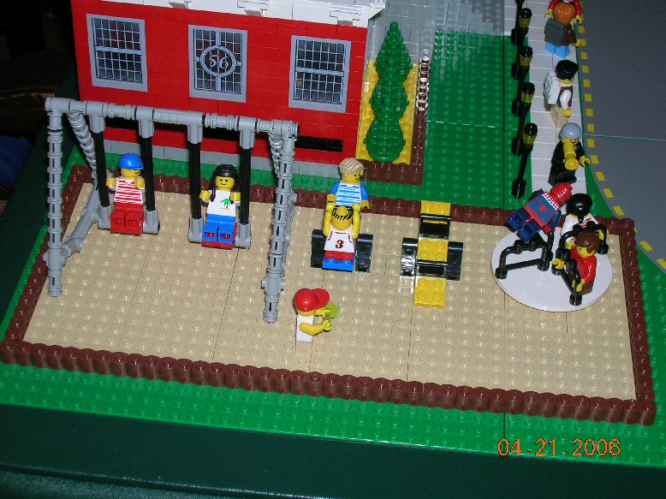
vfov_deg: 23.3
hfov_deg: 30.7
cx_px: 333
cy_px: 250
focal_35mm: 63
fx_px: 1212
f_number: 3.6
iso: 50
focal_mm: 10.4
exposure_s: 1/60.1
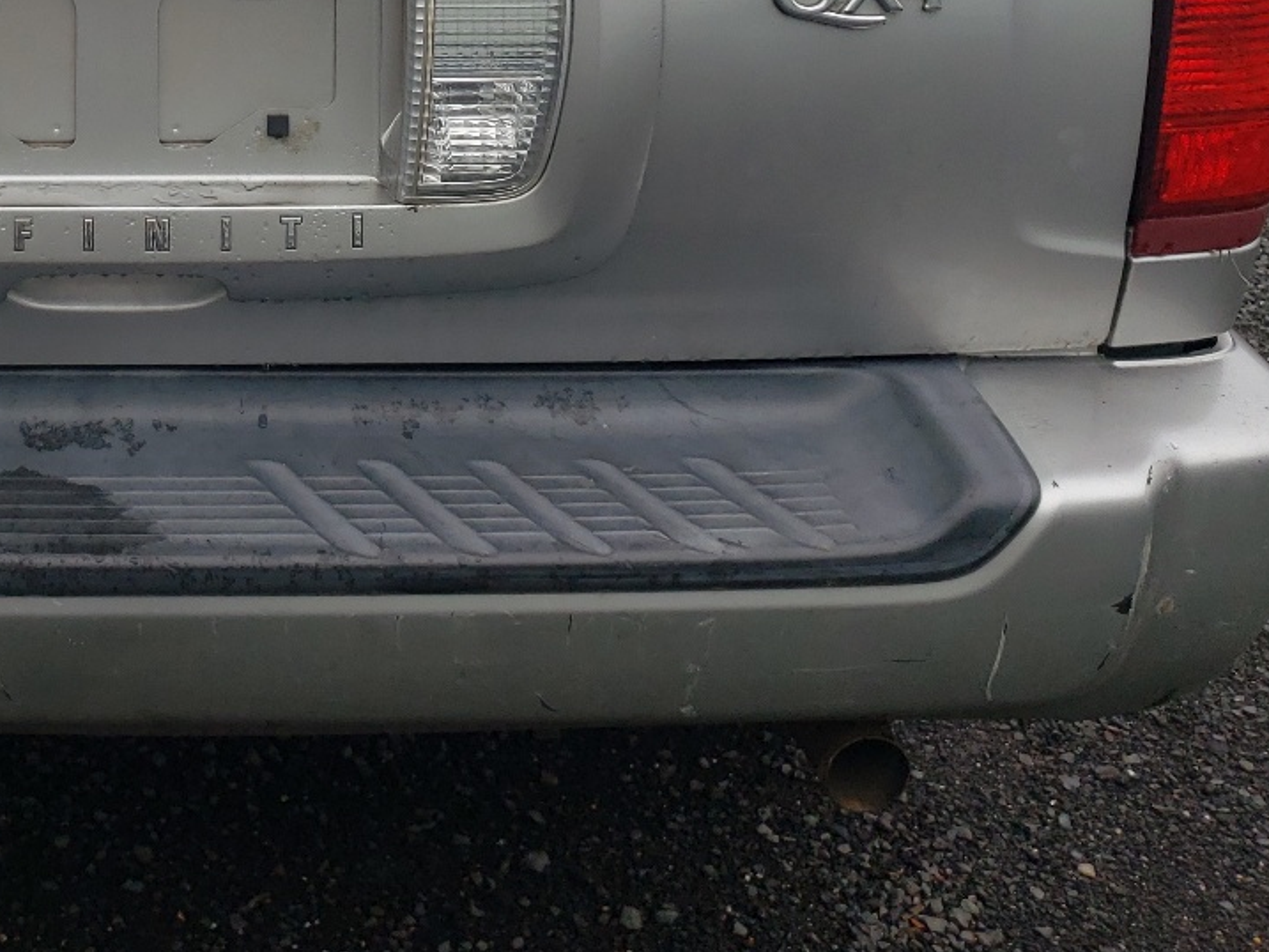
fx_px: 2127
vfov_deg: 23.6
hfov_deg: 31.5
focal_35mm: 58
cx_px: 104
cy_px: -101
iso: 50
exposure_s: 1/556
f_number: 1.5
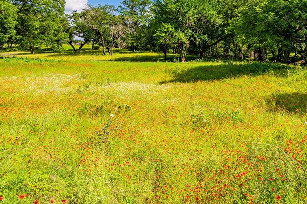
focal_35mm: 37
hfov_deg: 51.2
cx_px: 198
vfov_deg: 35.0
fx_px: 315
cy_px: 47
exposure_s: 1/250
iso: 100
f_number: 9
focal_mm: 14
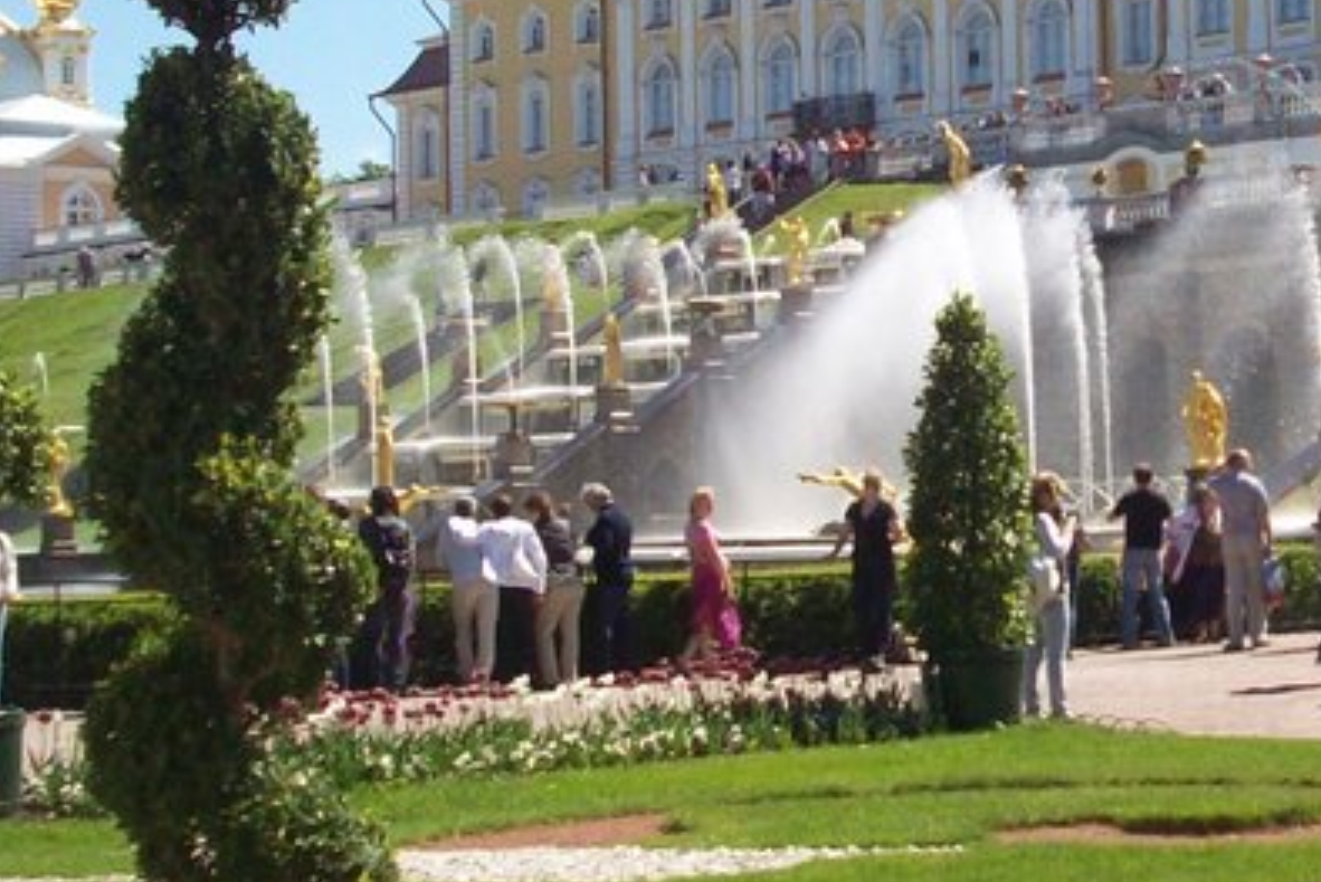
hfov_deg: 20.0
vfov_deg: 13.7
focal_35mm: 100
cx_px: 1177
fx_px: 3671
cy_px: 379
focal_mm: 6.2
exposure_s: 1/371
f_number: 5.6
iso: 80
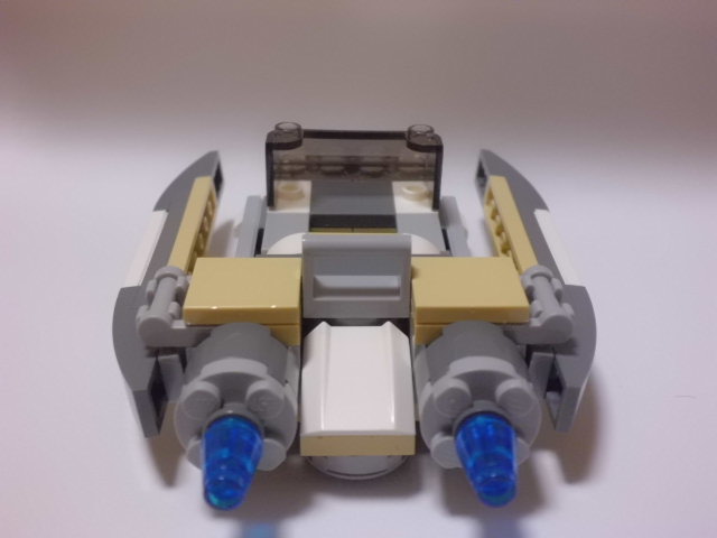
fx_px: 974
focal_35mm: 47
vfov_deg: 30.9
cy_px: 269
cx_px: 358
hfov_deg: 40.4
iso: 400
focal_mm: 8.3
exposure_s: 1/20
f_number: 3.4
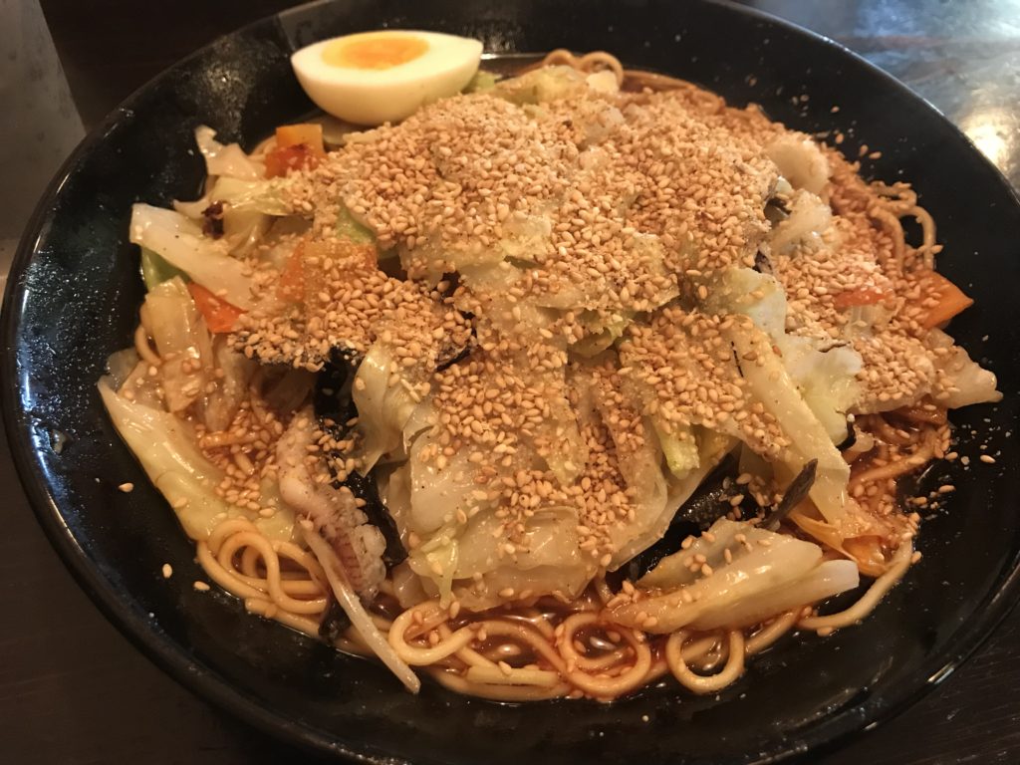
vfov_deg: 49.7
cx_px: 510
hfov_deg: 63.4
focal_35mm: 28
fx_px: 825
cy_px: 382
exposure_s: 1/11
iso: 100
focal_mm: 3.99
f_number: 1.8
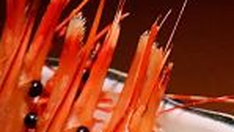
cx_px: -281
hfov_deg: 12.6
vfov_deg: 8.2
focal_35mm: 143
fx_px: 888
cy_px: 229
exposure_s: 1/50
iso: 25
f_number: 1.8
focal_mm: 3.99
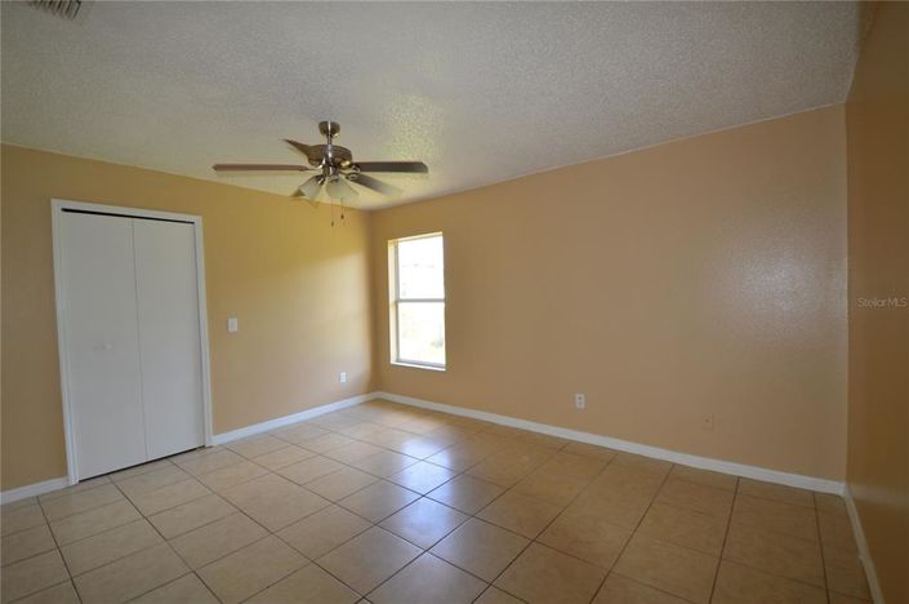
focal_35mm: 15
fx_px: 378
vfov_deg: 77.2
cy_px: 302
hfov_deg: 100.5
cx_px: 454
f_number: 4
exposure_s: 1/125
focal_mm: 10
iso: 250
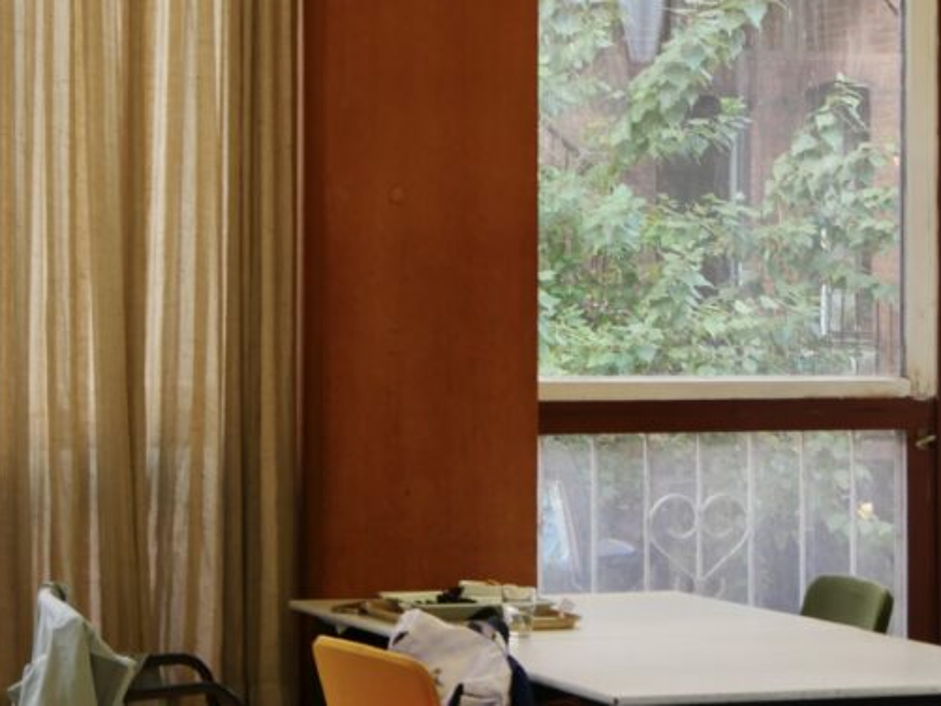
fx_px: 3480
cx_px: 408
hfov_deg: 15.4
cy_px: 227
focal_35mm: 128
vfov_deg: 11.6
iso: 640
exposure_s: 1/80
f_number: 4.6
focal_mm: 37
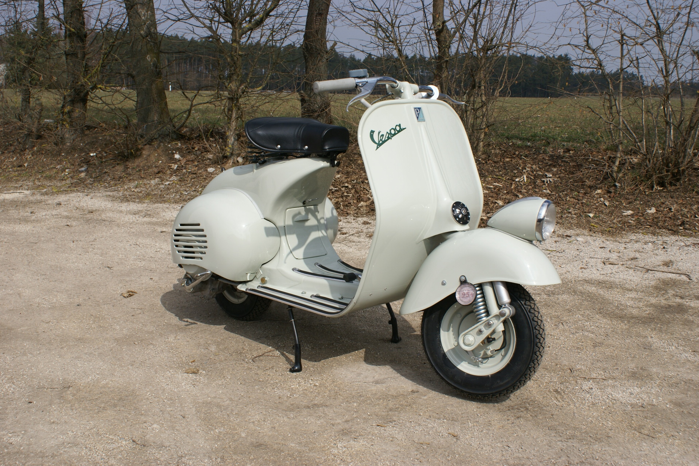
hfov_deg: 49.6
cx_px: 350
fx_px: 757
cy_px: 233
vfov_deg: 34.2
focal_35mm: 39
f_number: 9
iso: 100
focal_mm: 26
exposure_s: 1/320
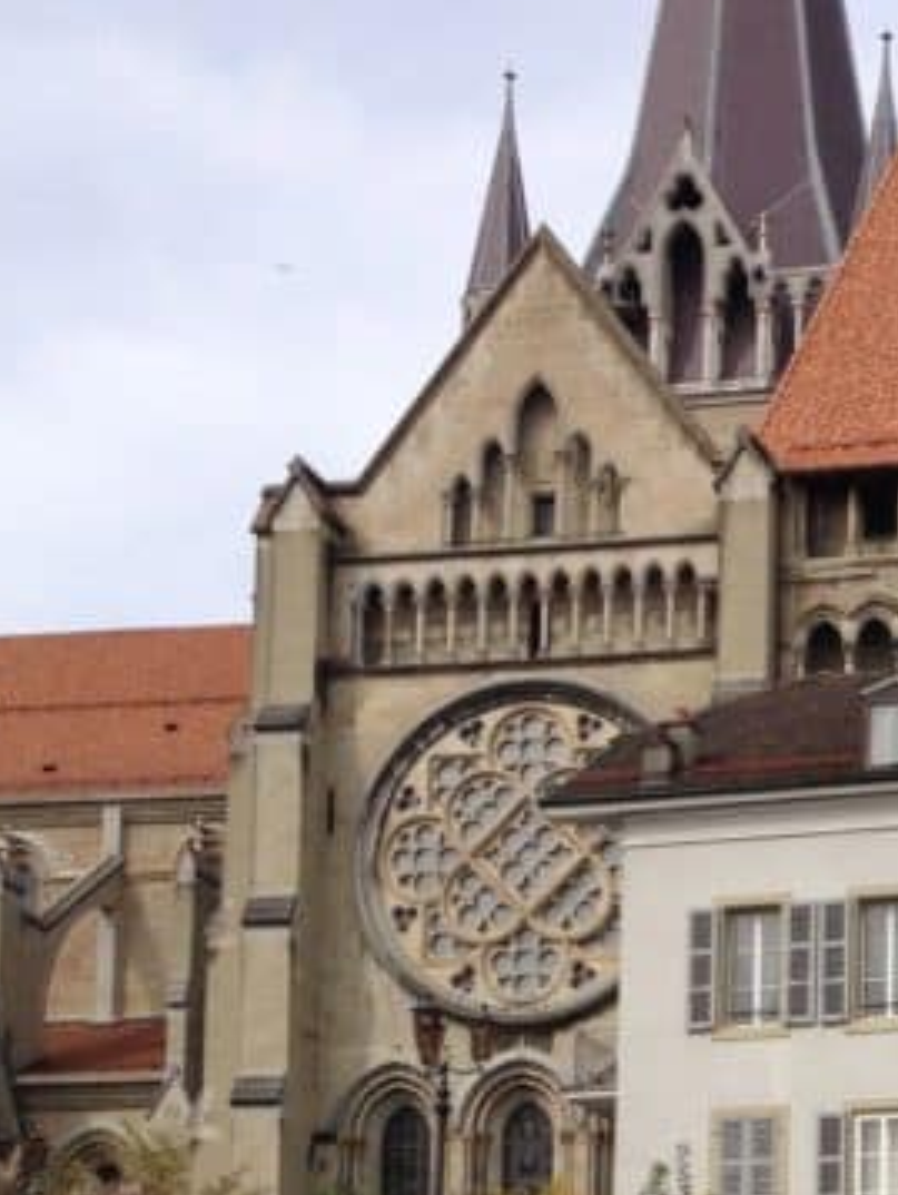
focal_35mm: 100
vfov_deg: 18.8
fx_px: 3455
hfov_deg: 14.5
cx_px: 978
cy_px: 1332
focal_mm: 4.28
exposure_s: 1/1727
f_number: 2.4
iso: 50
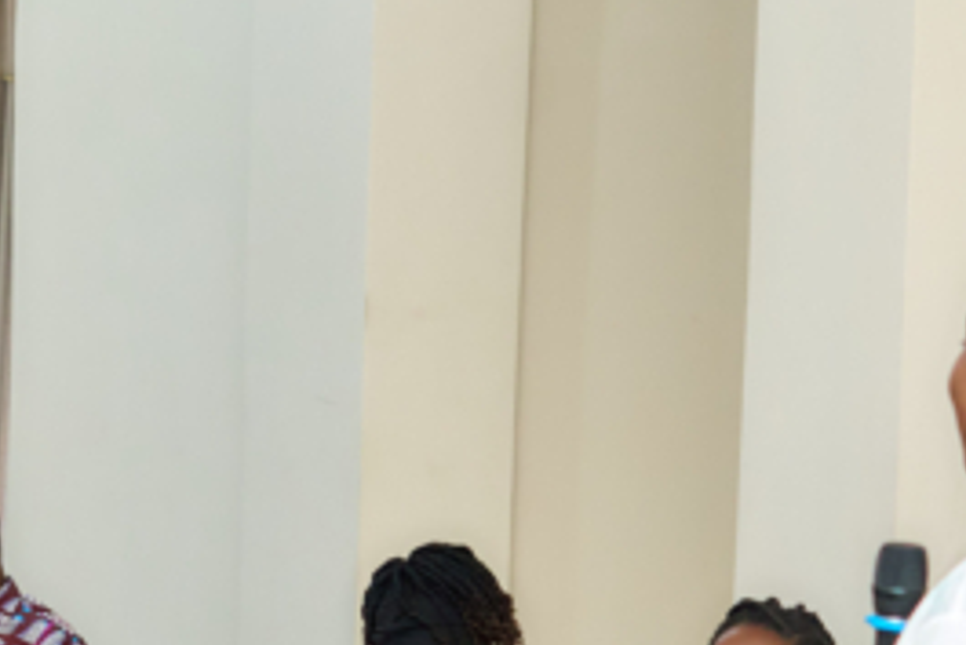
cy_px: 785
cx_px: 29
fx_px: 5181
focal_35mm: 193
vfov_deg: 7.1
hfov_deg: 10.6
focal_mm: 50
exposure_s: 1/200
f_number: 3.5
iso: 1250
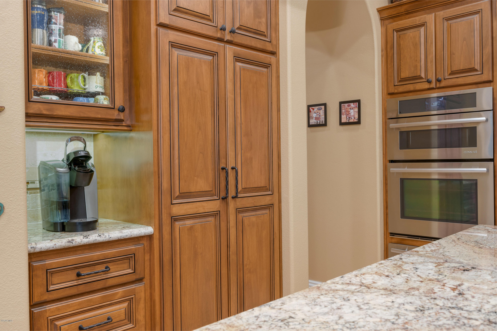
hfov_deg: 62.0
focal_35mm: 30
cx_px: 248
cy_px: 166
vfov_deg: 43.6
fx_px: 414
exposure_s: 1/3.33
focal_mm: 30
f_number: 8
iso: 400
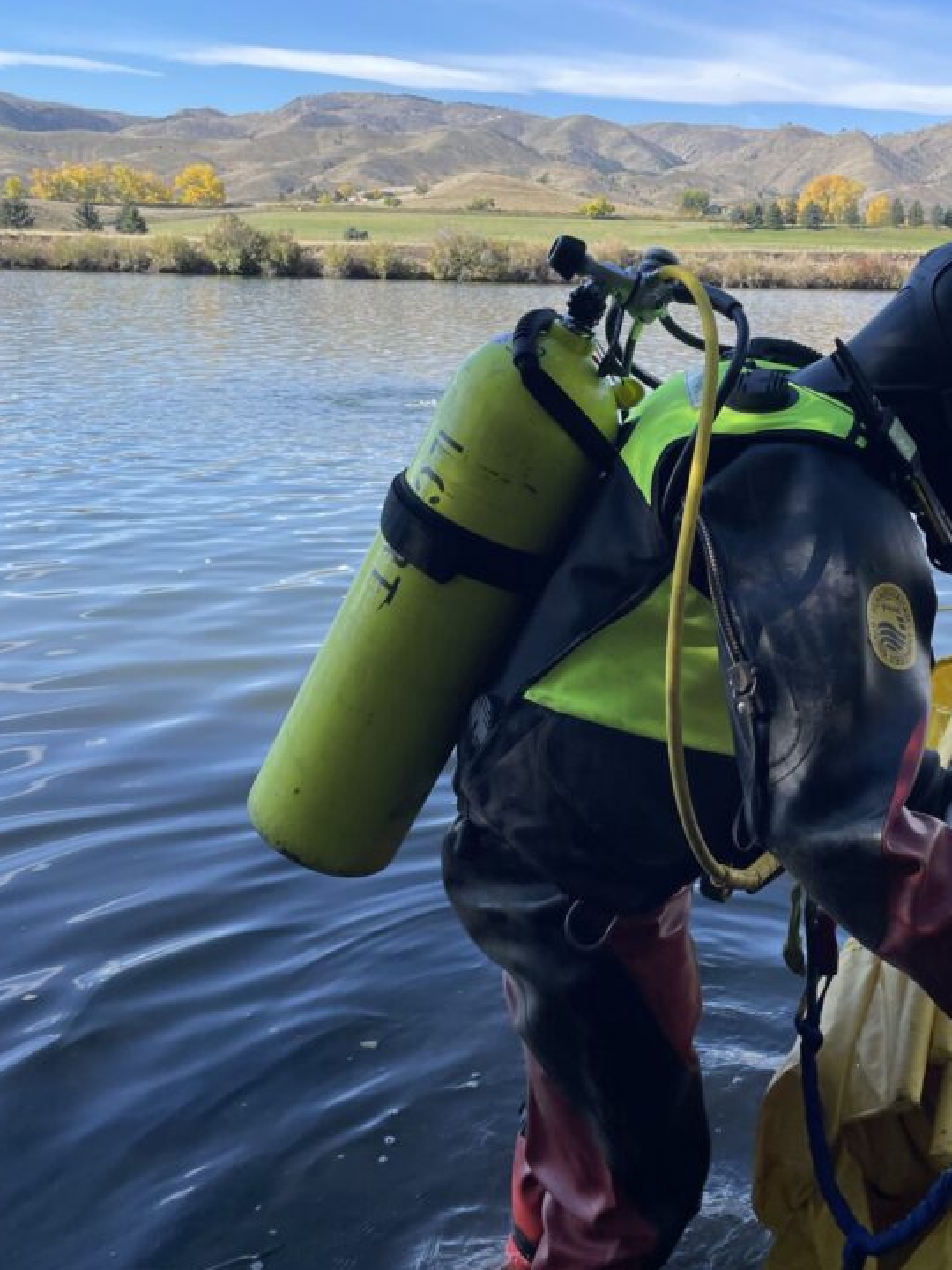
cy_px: 626
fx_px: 1357
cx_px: 656
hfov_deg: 38.1
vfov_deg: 50.1
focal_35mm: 37
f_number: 1.6
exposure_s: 1/1490
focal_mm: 4.2
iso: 32
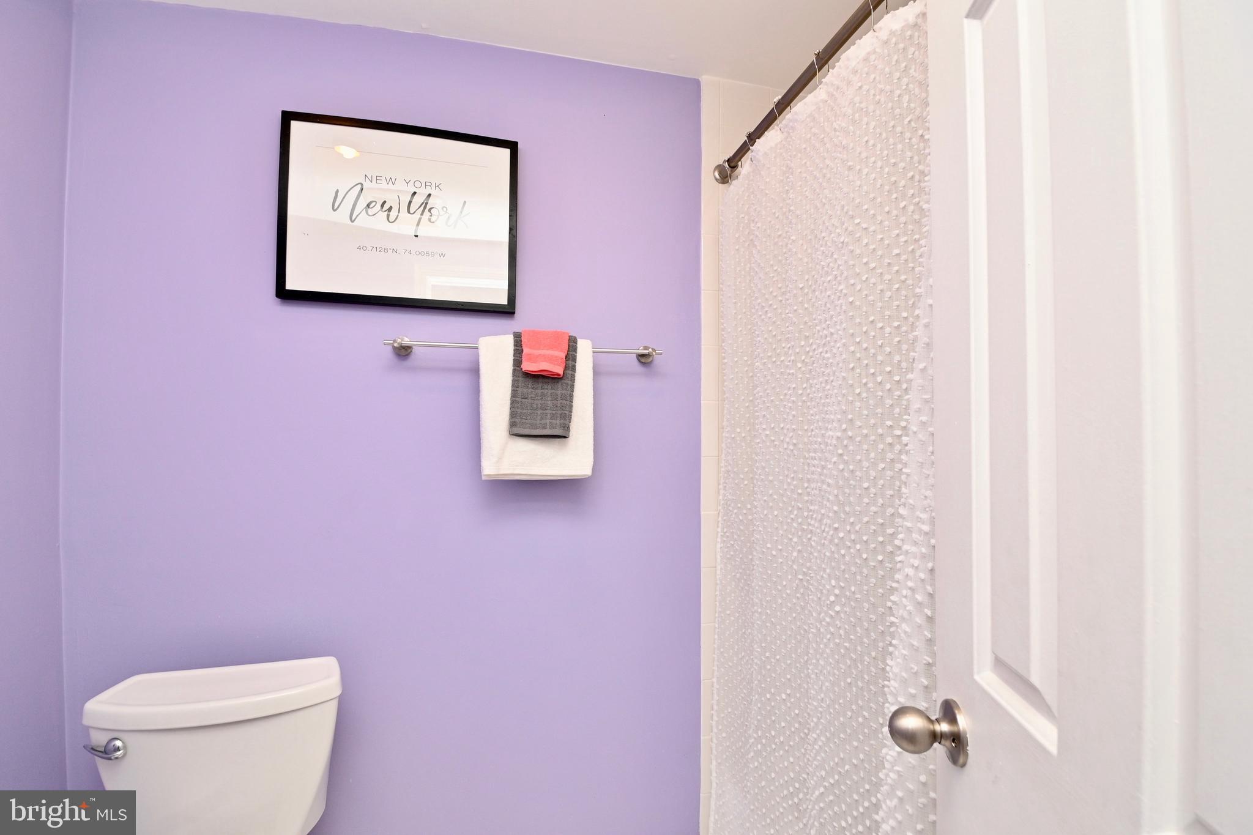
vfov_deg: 77.3
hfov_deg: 100.4
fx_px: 522
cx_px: 626
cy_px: 418
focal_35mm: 15
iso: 320
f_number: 7.1
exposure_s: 1/100
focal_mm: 10
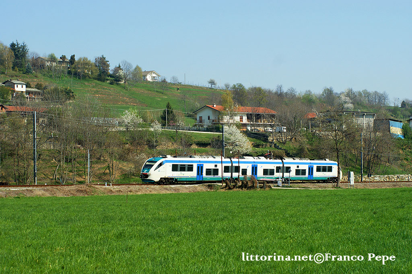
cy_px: 137
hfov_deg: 24.6
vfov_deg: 16.5
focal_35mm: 82
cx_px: 206
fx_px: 944
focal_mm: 55
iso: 200
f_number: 6.3
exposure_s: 1/640
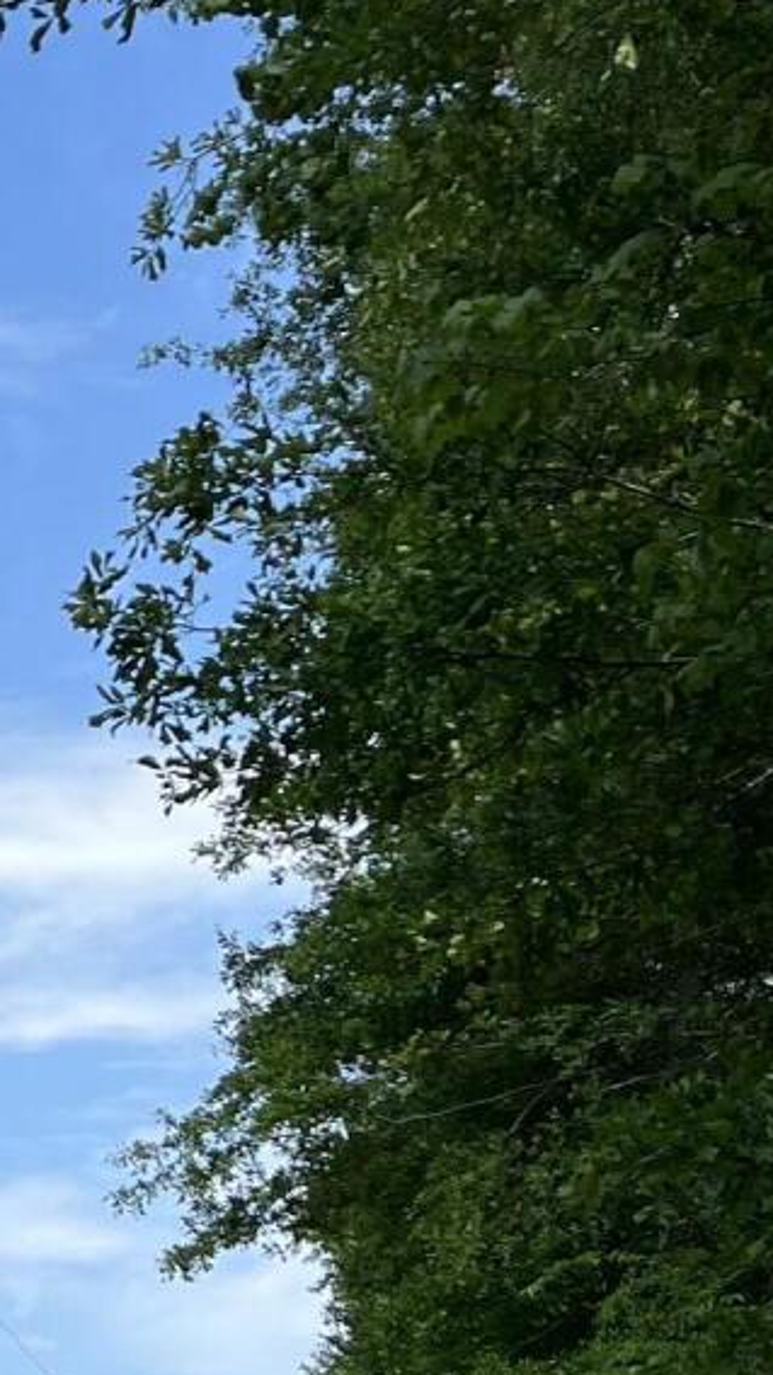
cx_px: -877
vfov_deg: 21.4
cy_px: 633
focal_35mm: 100
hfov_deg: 10.8
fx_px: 3643
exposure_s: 1/2915
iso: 50
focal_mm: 5.7
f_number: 1.5
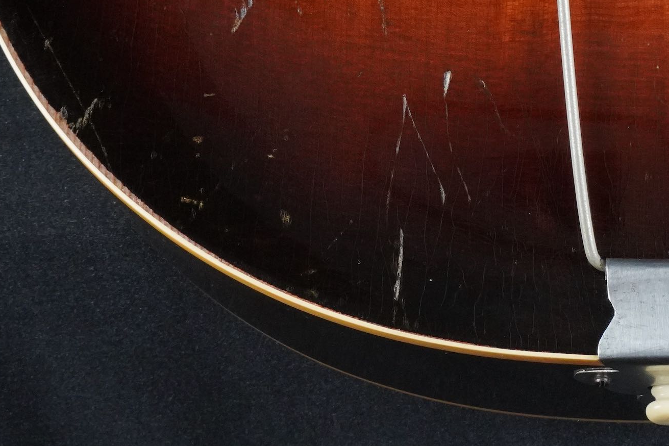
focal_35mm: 120
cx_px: 669
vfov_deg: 11.3
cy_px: -41
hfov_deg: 16.7
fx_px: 2233
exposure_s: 1/60
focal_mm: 35
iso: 2500
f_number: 11
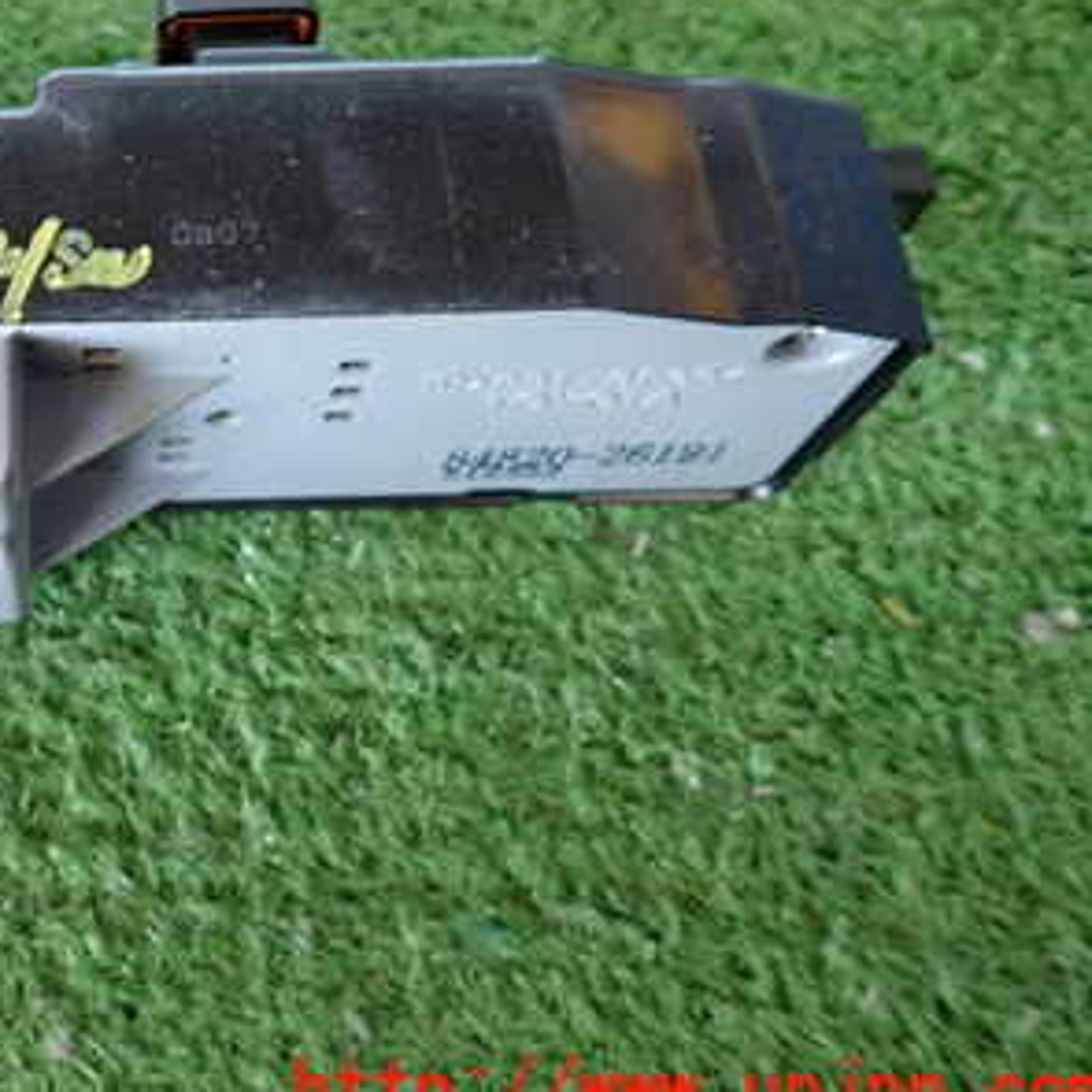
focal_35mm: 45
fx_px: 1606
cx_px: 19
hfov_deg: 34.4
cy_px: 307
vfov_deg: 36.9
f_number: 2
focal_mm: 4.5
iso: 250
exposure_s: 1/30
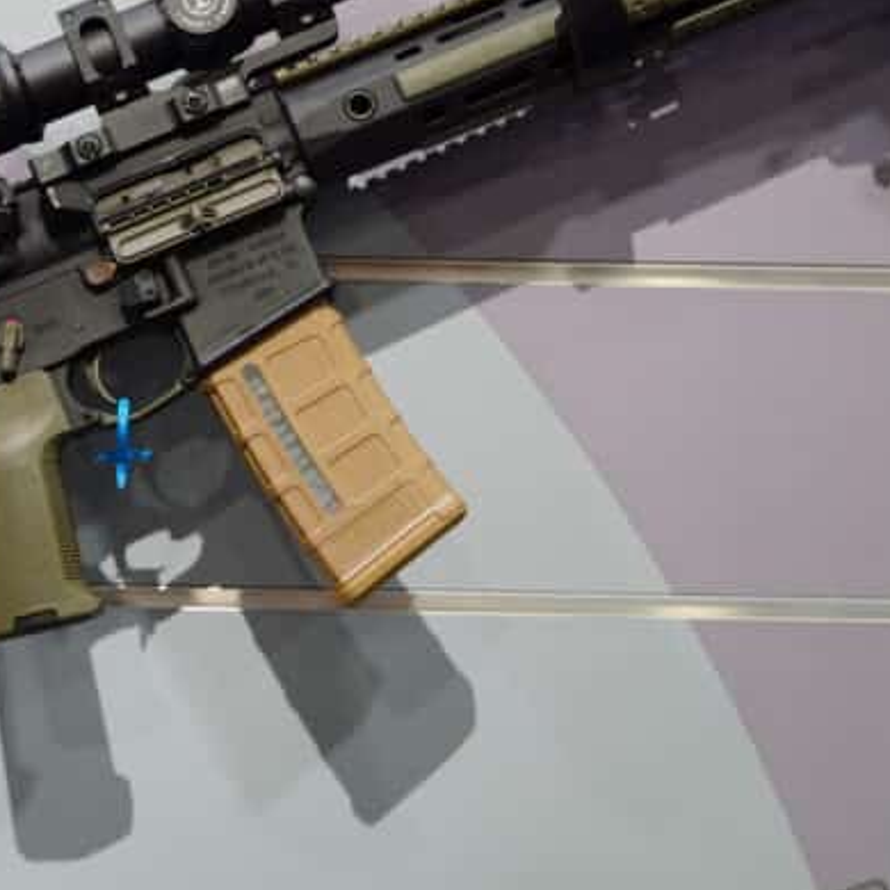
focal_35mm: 97
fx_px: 2825
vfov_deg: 17.8
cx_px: 299
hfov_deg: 17.9
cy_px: 191
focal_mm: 29
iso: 100
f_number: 4.5
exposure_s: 1/5
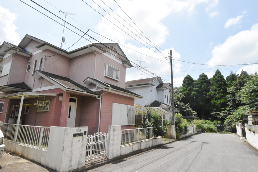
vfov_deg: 63.2
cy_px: 86
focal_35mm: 20
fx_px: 140
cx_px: 129
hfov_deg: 85.4
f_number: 25
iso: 2500
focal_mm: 13
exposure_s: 1/400
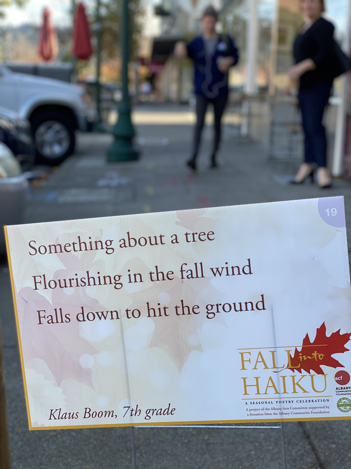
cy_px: 234
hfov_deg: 28.0
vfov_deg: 36.8
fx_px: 703
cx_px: 176
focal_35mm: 52
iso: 20
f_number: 2
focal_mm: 6
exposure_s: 1/124
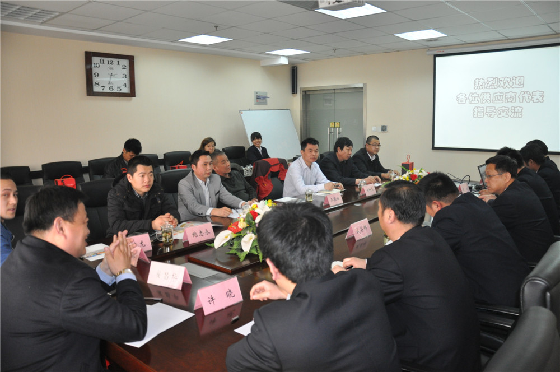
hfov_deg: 67.4
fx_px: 419
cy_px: 186
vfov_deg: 47.8
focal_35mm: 27
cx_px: 280
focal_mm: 18
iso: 800
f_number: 3.5
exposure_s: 1/60
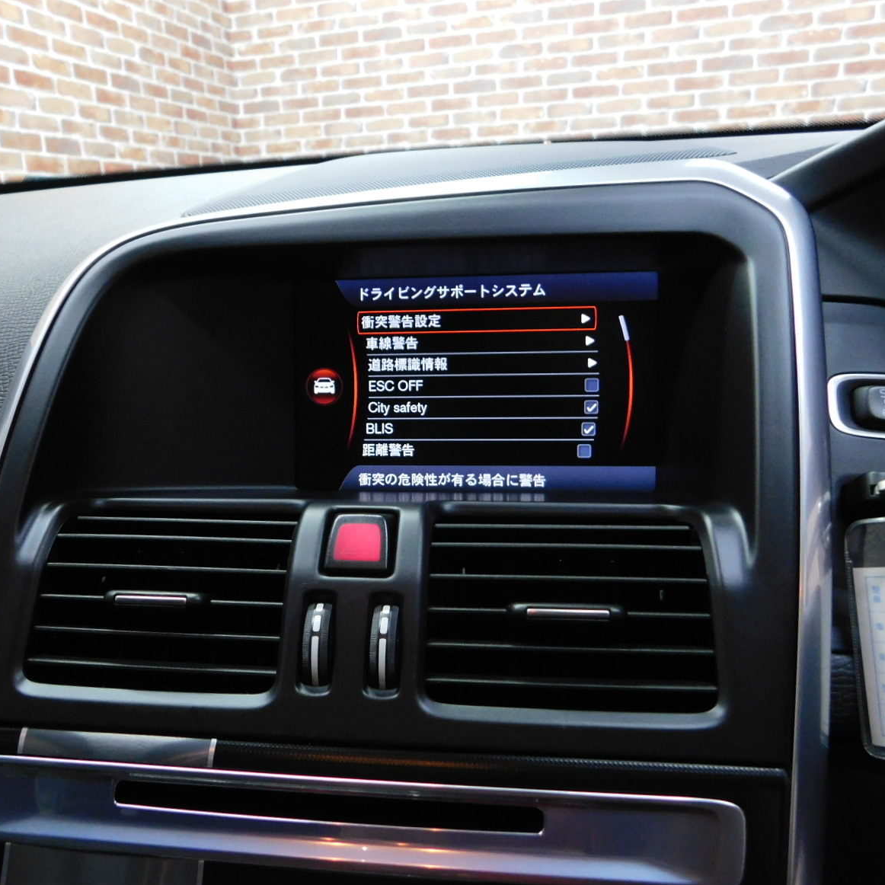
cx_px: 381
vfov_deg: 57.3
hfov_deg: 57.1
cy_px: 438
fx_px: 810
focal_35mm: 28
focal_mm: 4
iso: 400
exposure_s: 1/20
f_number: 3
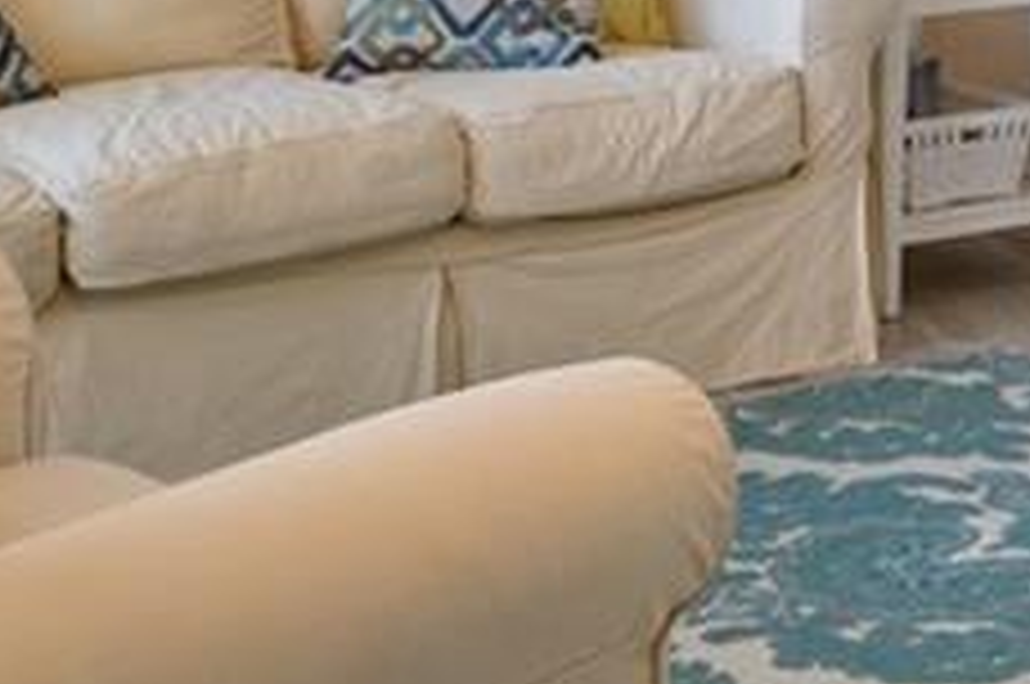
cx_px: 1066
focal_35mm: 98
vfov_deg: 12.9
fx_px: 2800
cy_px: -443
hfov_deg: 20.1
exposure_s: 1/4
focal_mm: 14
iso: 250
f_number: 9
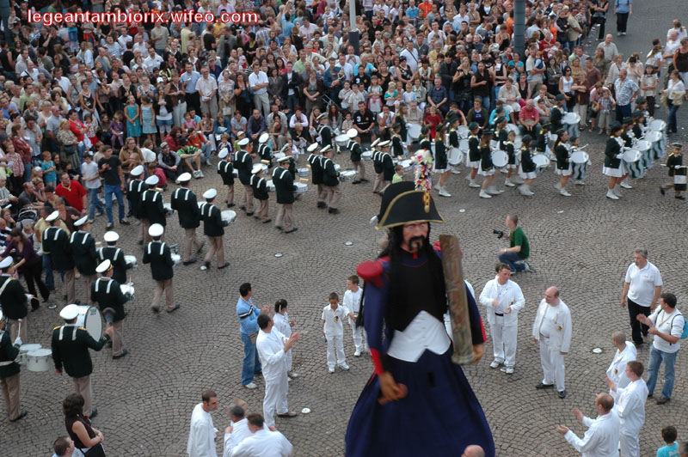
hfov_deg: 35.1
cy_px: 228
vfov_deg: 23.7
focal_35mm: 57
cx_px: 344
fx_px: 1088
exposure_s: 1/15
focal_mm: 38
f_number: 20
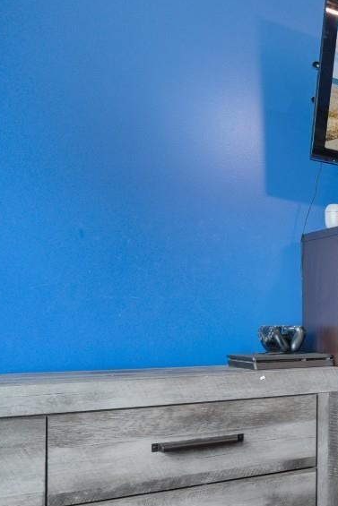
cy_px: 322
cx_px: 647
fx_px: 605
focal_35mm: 43
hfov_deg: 19.9
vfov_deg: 45.0
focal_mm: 10
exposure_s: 1/4
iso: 100
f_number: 4.5
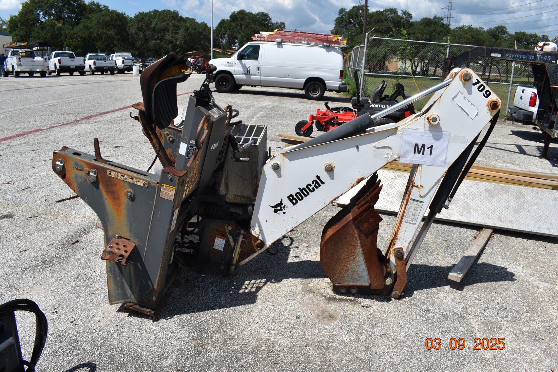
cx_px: 279
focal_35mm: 27
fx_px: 418
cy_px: 186
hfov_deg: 67.4
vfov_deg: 47.9
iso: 100
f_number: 9
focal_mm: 18
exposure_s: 1/320
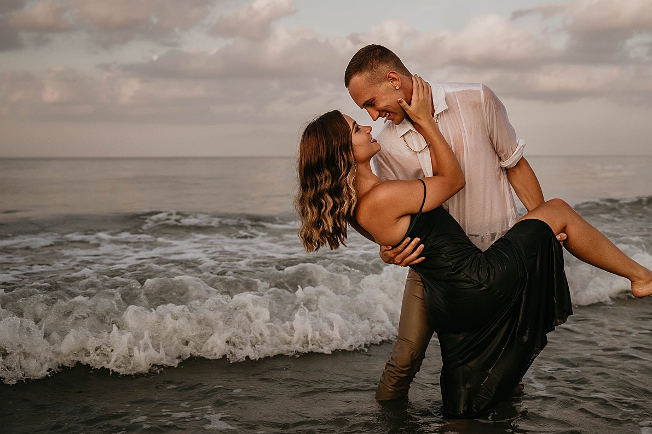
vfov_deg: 31.2
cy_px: 213
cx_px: 411
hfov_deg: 45.0
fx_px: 779
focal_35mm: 43
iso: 250
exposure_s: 1/800
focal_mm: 32
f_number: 2.8
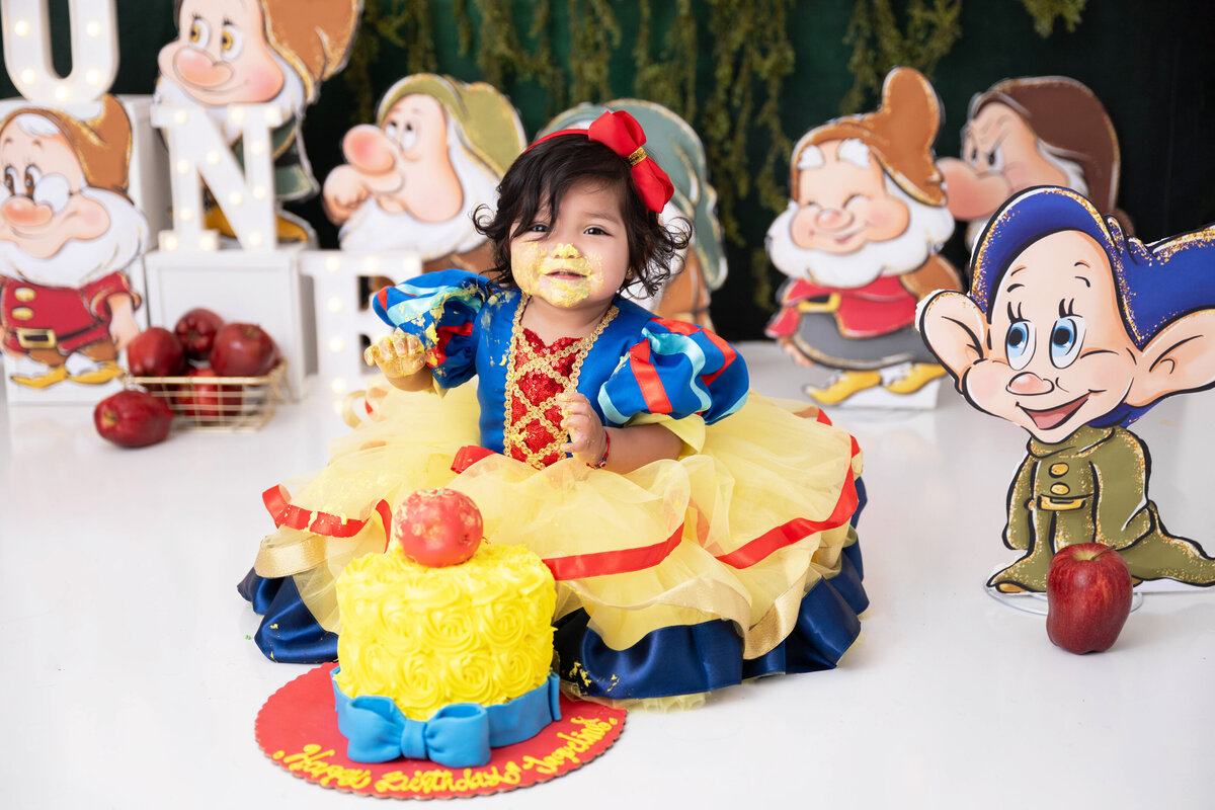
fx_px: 1552
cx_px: 608
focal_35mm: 46
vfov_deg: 29.2
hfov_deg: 42.7
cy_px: 405
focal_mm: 46
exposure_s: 1/200
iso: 250
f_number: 2.8
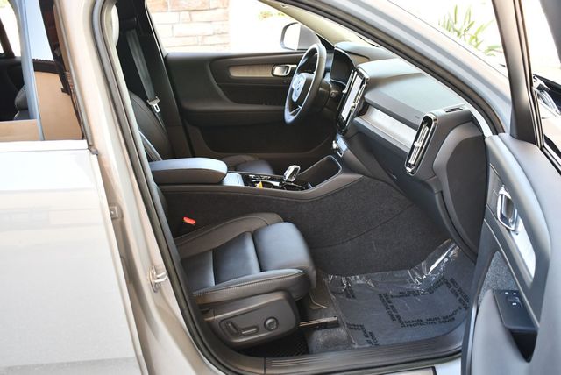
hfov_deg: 53.1
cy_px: 188
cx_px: 280
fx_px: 561
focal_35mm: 36
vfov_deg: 36.9
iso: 900
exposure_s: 1/125
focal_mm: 18
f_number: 3.5
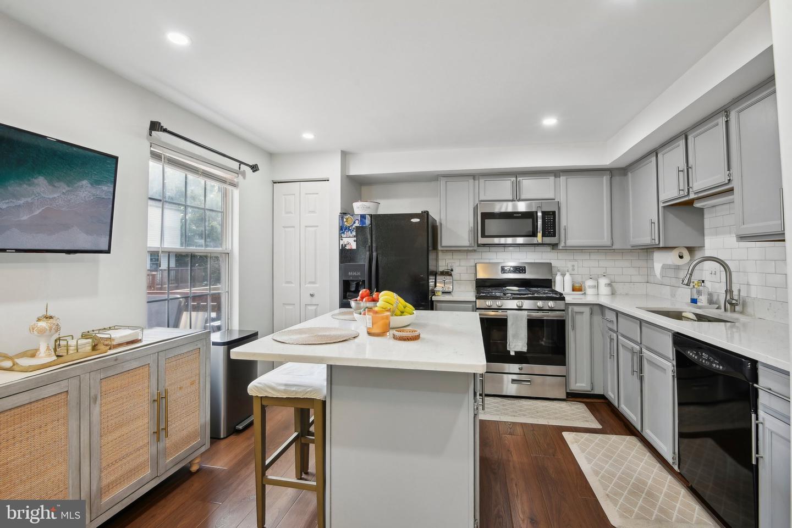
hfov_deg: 96.7
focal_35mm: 16
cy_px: 264
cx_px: 396
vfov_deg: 73.8
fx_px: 352
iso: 400
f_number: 8
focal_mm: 16
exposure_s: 1/25
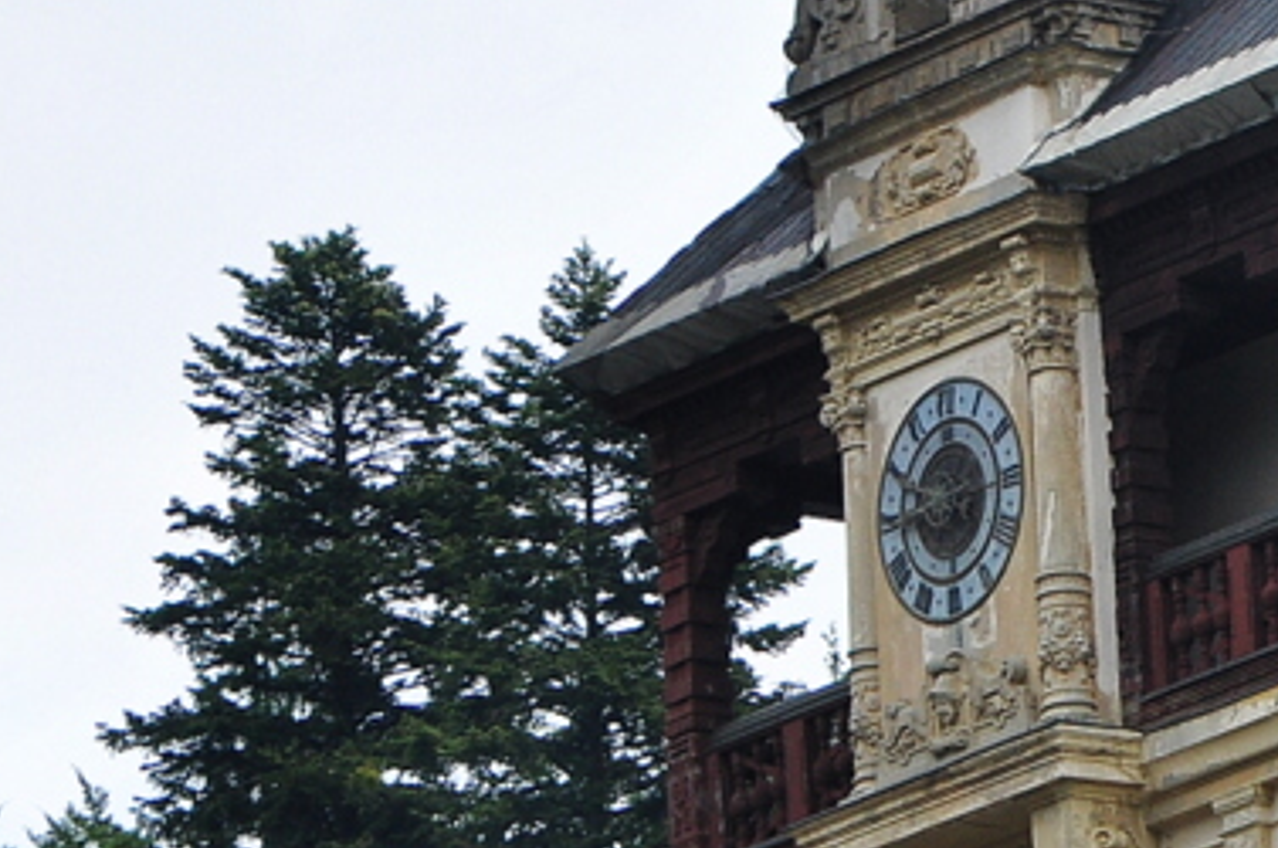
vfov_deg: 2.7
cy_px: 897
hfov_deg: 4.1
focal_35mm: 502
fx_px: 17776
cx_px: 1492
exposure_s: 1/1000
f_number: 8
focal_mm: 105
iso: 400
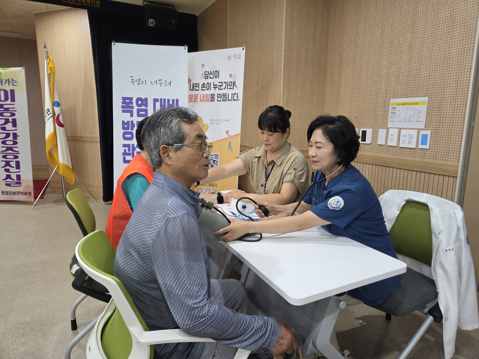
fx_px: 318
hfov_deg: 73.9
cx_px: 240
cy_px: 180
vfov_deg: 58.9
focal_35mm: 23
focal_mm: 5.4
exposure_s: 1/120
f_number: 1.8
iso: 400
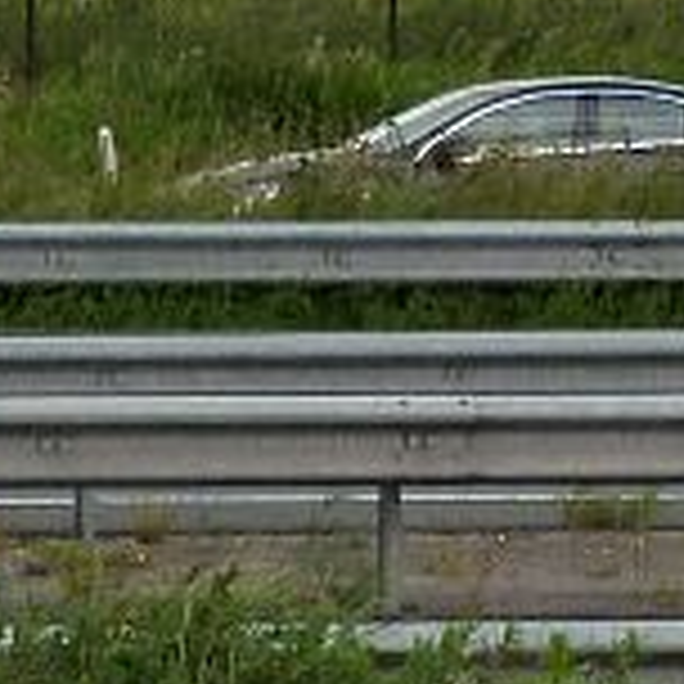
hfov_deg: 1.9
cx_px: 945
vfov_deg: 1.9
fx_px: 20969
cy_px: -981
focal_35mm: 938
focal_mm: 25.9
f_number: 5
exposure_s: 1/400
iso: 125
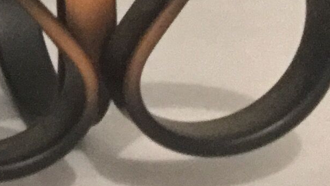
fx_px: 1575
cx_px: -230
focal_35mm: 180
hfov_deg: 11.3
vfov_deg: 6.4
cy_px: -291
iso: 200
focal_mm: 3.3
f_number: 2.4
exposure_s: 1/17
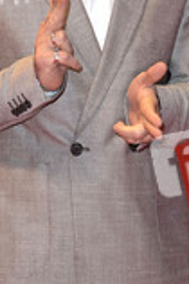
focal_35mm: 197
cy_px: 65
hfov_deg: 7.0
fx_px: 1555
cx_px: 79
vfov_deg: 10.4
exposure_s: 1/160
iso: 1250
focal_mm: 78
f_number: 5.6
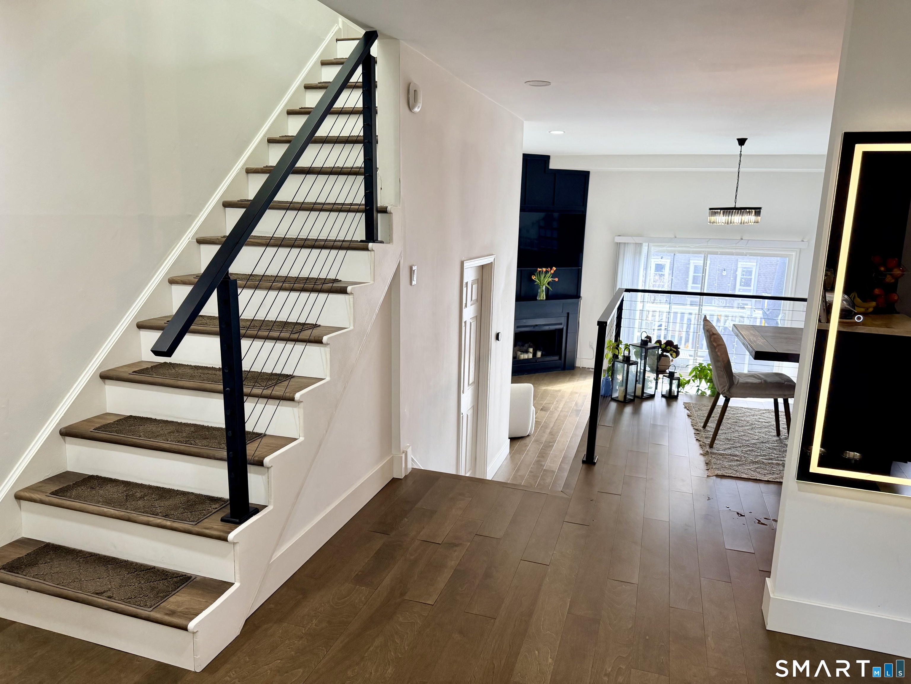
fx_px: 632
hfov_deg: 71.6
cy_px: 342
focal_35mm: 24
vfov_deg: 56.8
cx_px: 456
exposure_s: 1/156
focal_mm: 6.76
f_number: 1.78
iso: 160
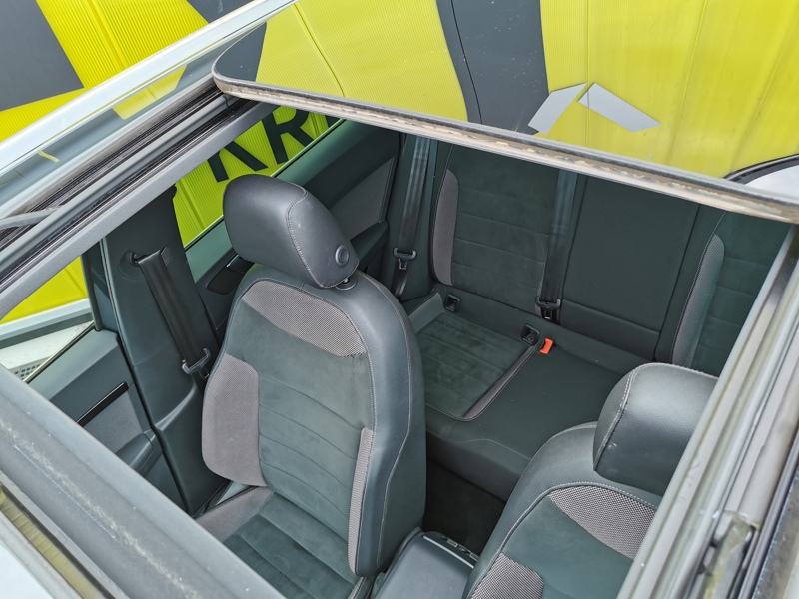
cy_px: 300
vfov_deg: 51.4
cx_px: 400
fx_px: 623
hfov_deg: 65.3
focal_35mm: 27
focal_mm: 5.58
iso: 50
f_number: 1.8
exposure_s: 1/368
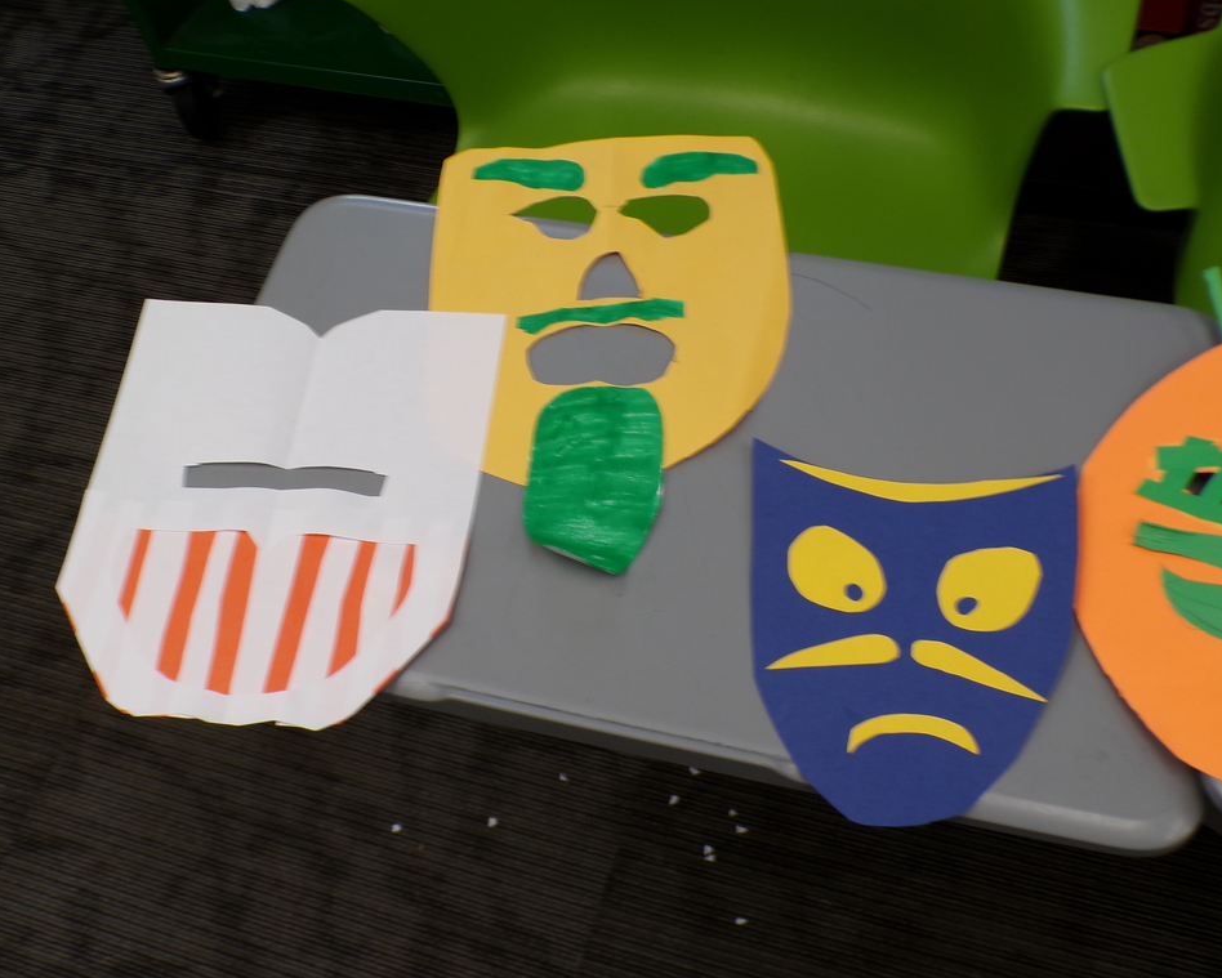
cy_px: 484
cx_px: 615
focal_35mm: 39
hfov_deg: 46.8
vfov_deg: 38.2
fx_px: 1411
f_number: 3.3
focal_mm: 6.6
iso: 129
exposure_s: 1/34
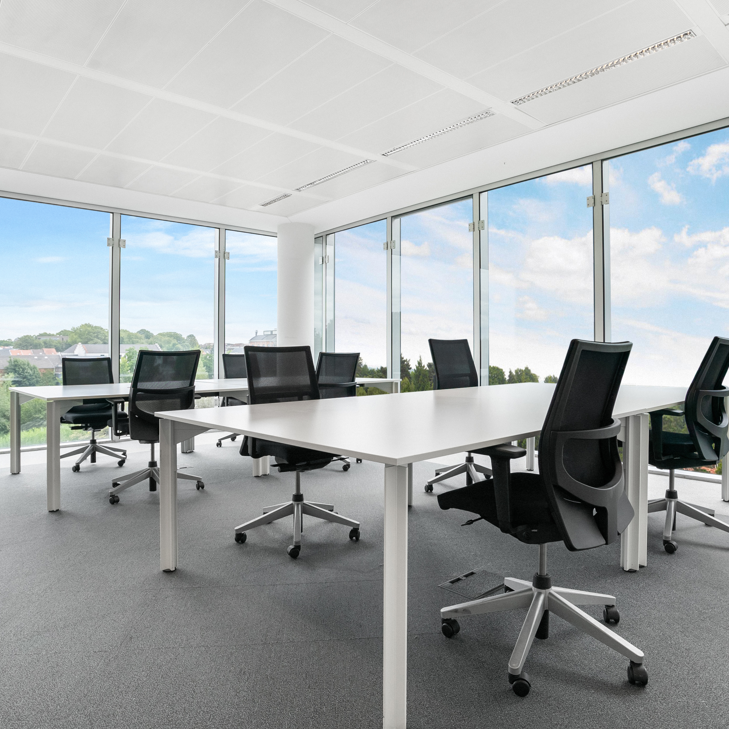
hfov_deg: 69.6
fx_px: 524
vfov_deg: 69.6
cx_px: 380
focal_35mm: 22
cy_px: 363
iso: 250
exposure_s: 1/160
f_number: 7.1
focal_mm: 17
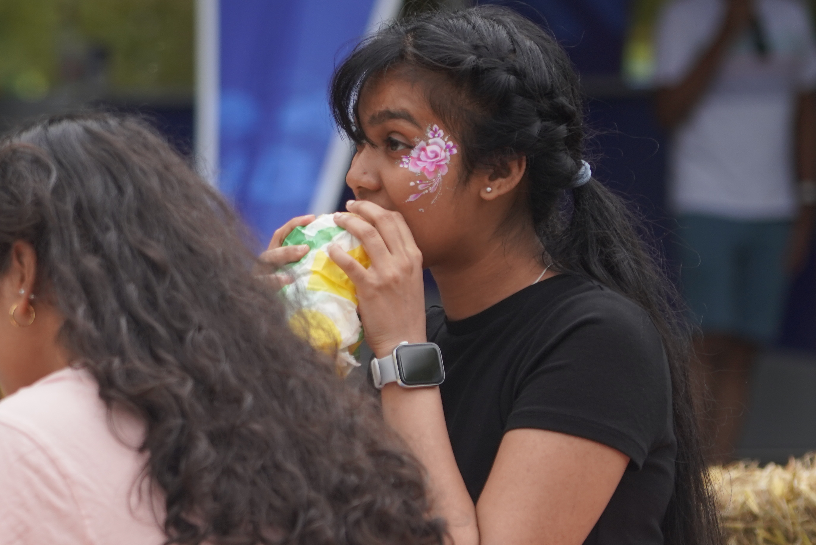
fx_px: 9273
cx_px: -71
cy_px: 436
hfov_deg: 5.0
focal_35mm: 409
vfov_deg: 3.4
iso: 200
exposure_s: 1/160
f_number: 4
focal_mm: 141
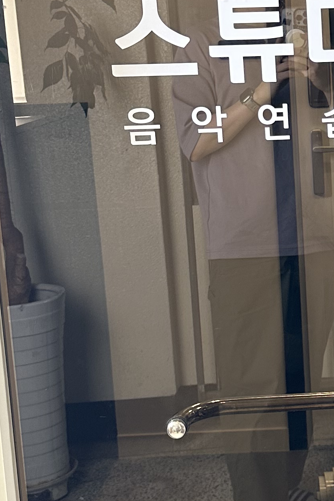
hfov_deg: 16.4
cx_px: 394
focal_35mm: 80
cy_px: 256
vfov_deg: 25.4
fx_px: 1113
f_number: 1.78
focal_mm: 6.86
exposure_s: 1/121
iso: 160
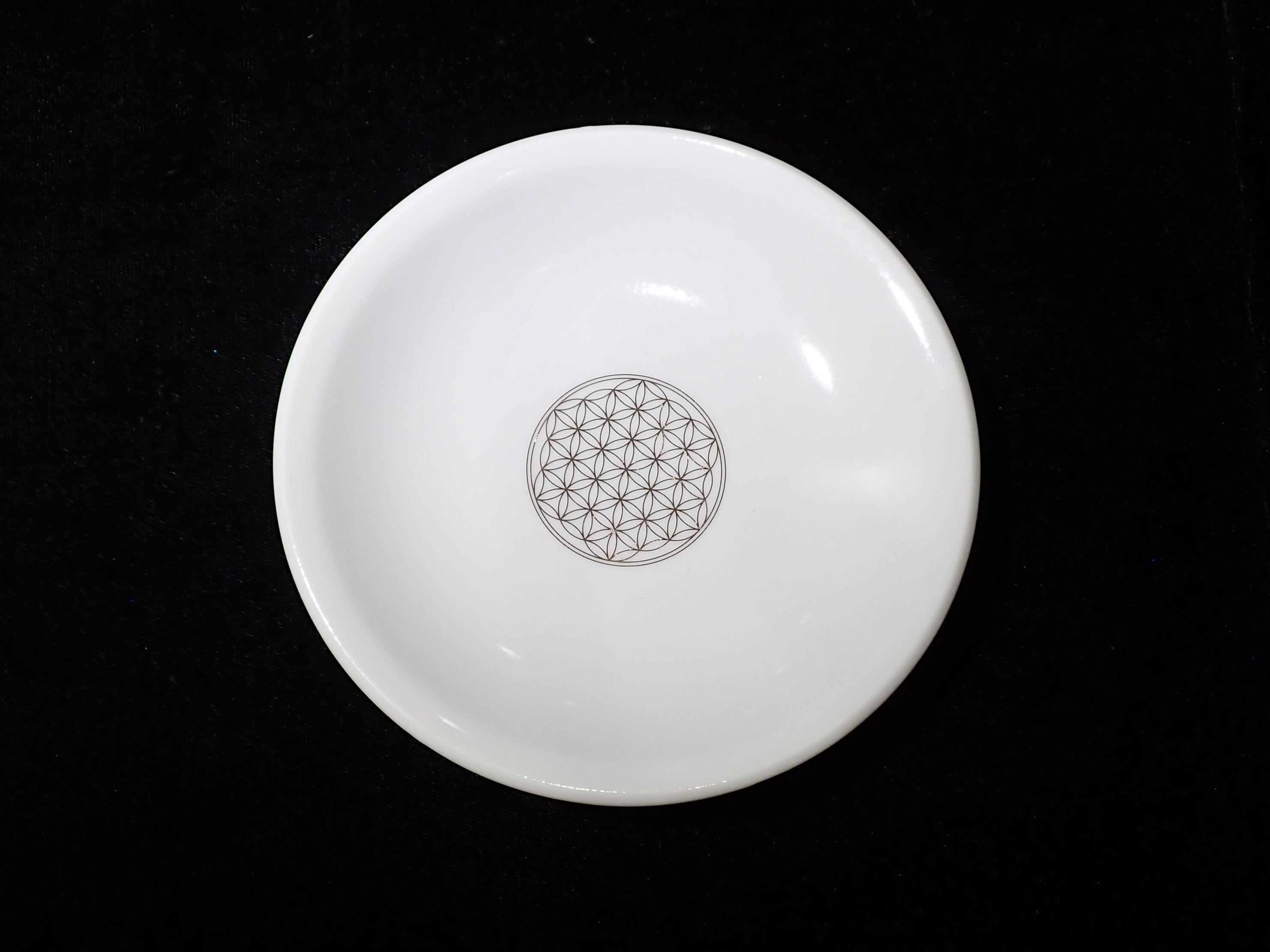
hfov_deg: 60.0
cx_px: 635
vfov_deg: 46.8
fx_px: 1101
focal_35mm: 30
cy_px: 476
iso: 100
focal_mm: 5.5
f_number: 3.2
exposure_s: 1/160
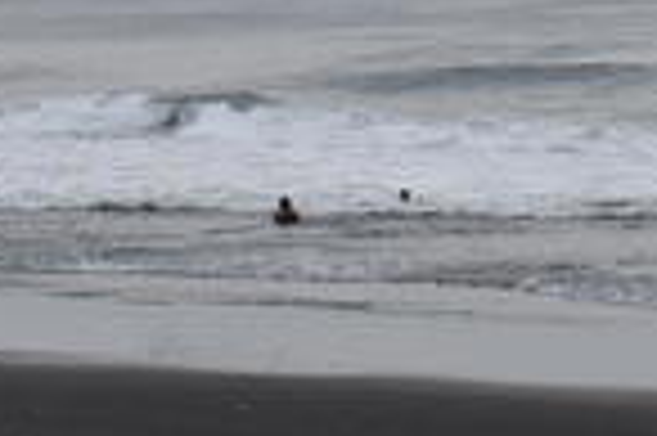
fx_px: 7055
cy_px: -375
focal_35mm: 387
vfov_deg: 3.5
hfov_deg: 5.3
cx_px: 788
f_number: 18
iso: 1000
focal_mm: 40
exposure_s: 1/1000
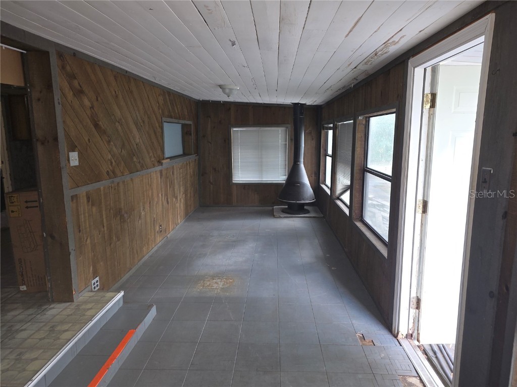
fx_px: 344
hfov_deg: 73.9
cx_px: 258
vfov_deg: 58.9
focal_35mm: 23
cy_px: 194
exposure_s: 1/24
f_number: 1.7
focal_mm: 6.25
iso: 100
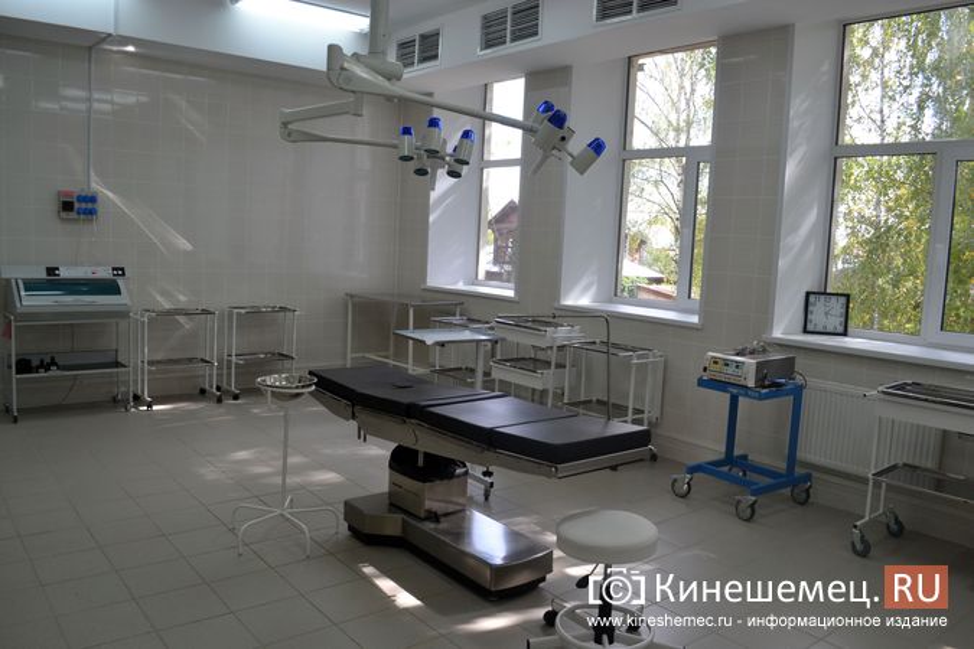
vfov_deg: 47.9
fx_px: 730
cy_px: 324
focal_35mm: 27
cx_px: 487
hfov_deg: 67.4
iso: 250
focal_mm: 18
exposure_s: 1/125
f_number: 5.6
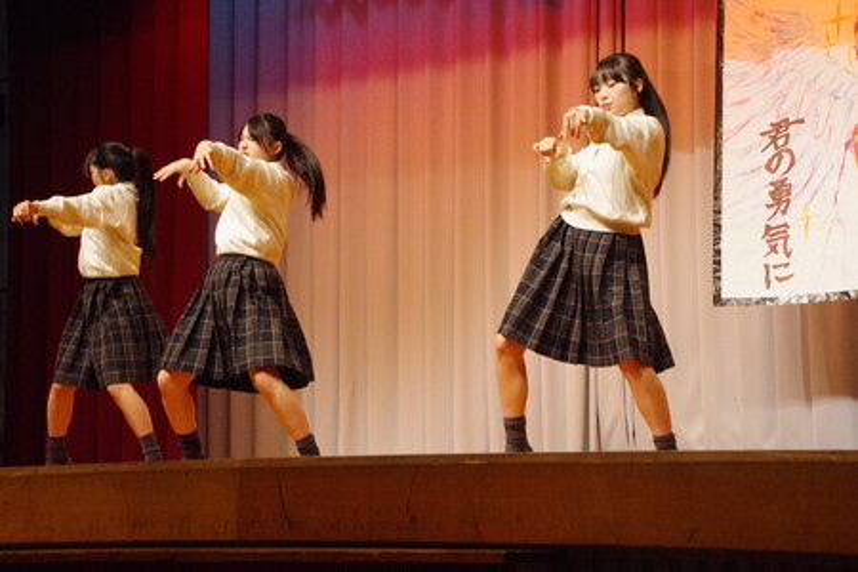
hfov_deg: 28.1
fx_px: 1716
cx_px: 429
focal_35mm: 72
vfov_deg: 18.9
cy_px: 286
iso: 12800
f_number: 8
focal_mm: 48
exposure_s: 1/200
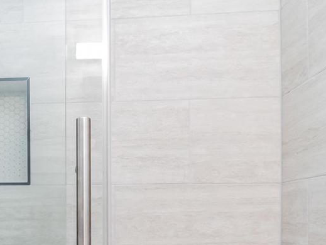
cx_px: 26
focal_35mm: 40
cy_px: 247
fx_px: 377
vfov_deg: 32.9
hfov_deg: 42.5
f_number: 9
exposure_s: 1/30
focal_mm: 10
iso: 2500
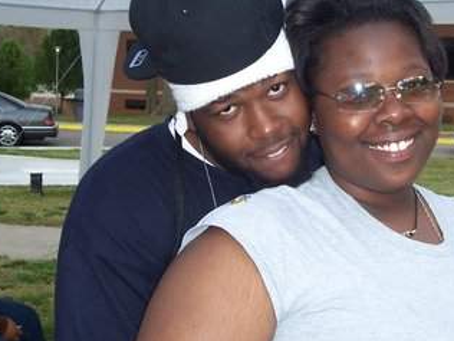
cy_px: 152
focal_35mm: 65
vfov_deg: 22.6
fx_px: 852
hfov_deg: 29.6
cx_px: 297
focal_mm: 5.6
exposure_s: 1/750
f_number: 2.7
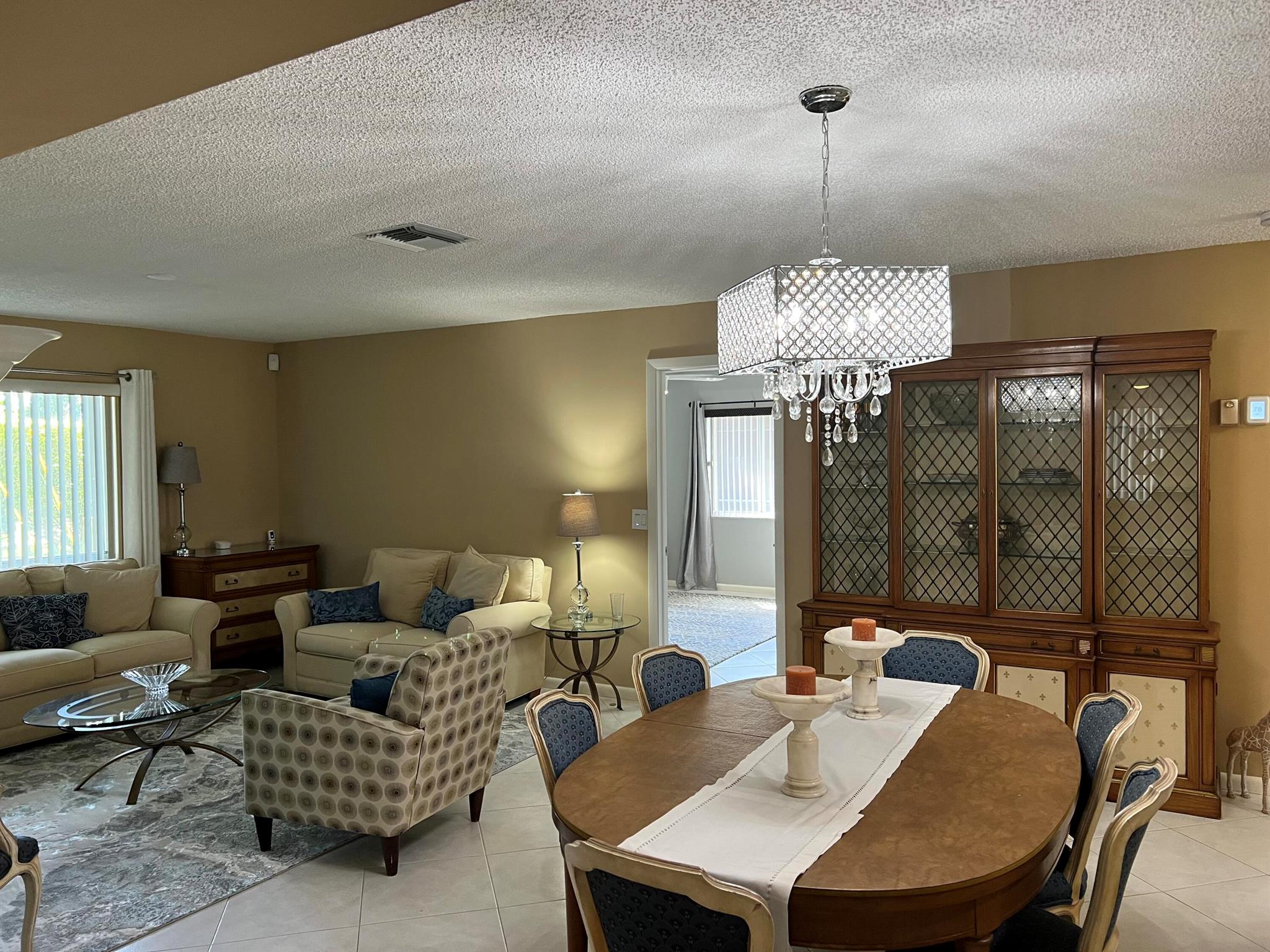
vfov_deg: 53.1
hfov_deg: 67.3
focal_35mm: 26
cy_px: 476
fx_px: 954
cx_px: 635
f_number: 1.5
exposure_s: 1/60
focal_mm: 5.7
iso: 100
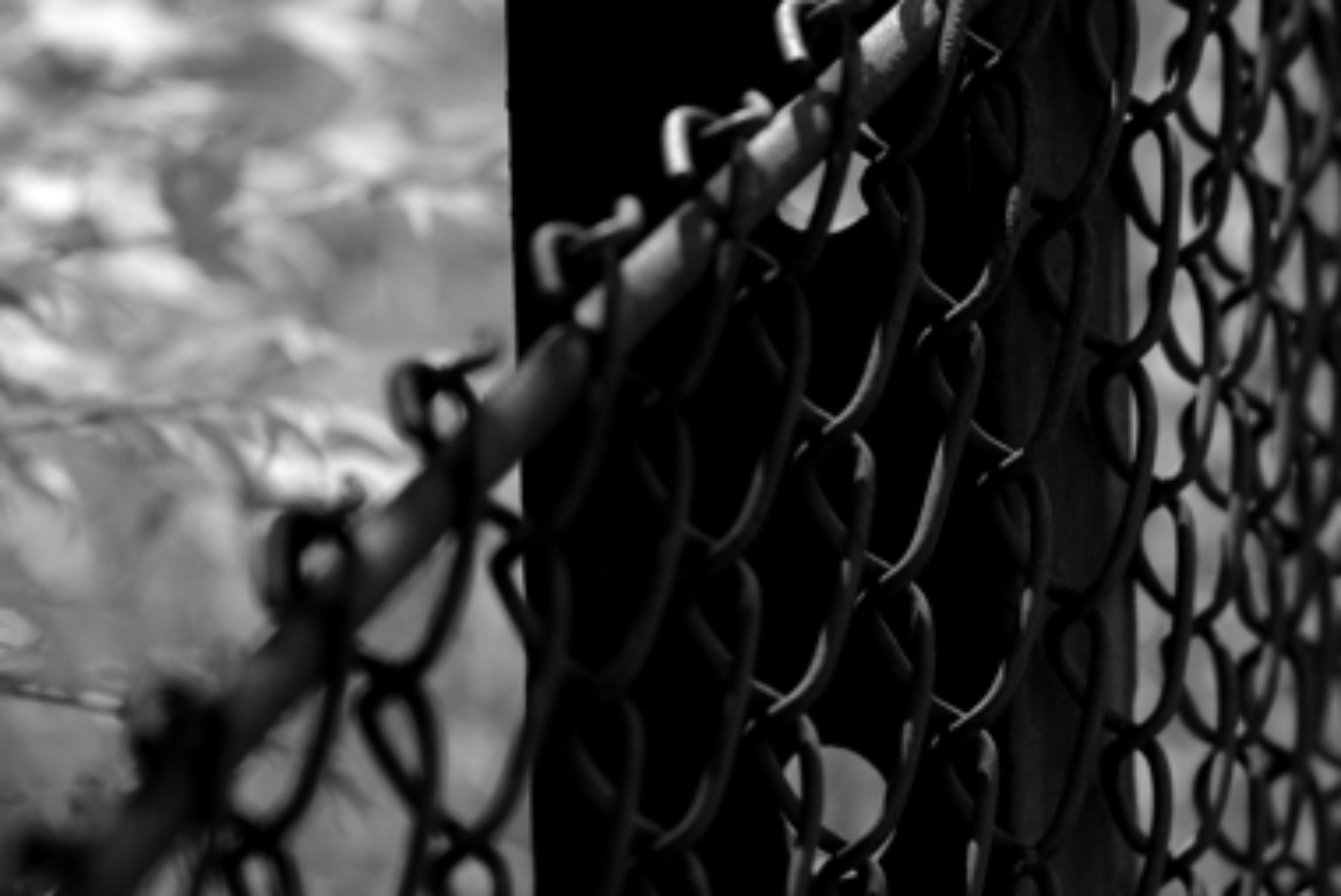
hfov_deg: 7.3
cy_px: -39
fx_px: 10512
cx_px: 1006
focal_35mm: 282
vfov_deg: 4.9
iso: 100
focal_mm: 70
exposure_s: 1/640
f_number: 3.5
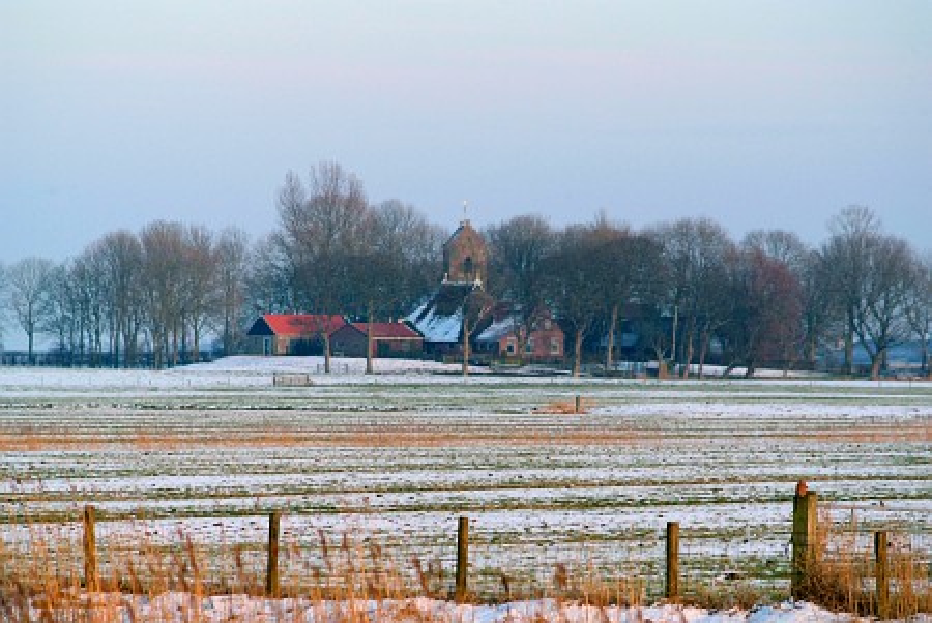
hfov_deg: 10.1
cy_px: 312
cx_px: 466
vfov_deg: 6.8
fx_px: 5260
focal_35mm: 203
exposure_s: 1/1000
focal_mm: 135
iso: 400
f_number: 4.8
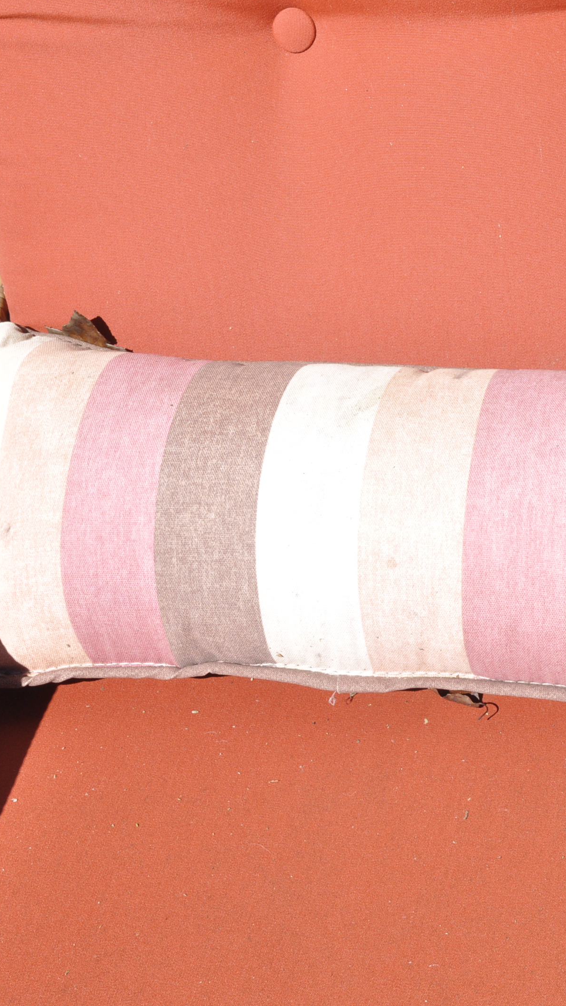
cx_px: 437
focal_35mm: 76
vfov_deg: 27.9
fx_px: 2028
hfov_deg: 15.8
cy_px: 501
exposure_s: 1/320
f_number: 13
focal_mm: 32
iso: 500
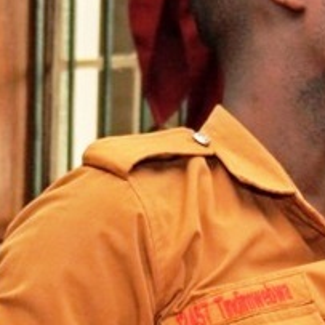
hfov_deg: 17.3
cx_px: 464
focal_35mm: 92
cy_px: 203
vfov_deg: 18.9
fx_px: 977
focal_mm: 35
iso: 200
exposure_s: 1/200
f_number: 6.3
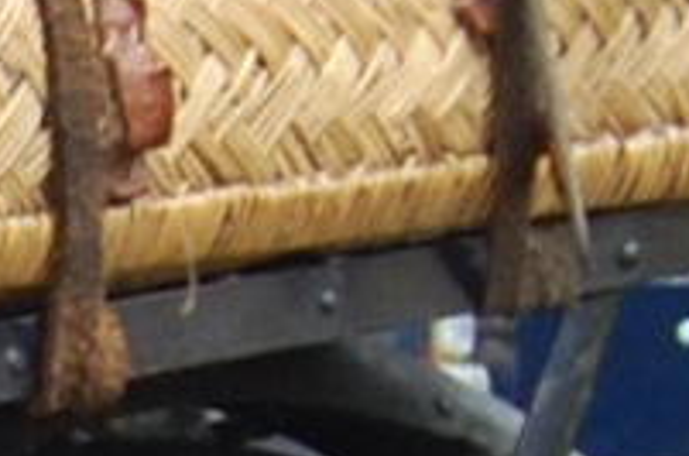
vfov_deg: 6.6
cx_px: -912
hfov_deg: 9.4
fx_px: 3800
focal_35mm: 199
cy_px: 1008
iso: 200
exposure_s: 1/125
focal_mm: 26
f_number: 5.6
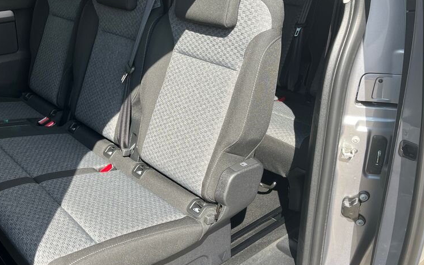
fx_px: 439
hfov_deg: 51.3
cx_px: 176
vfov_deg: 33.6
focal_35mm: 38
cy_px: 126
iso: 50
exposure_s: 1/696
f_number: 1.6
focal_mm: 5.1
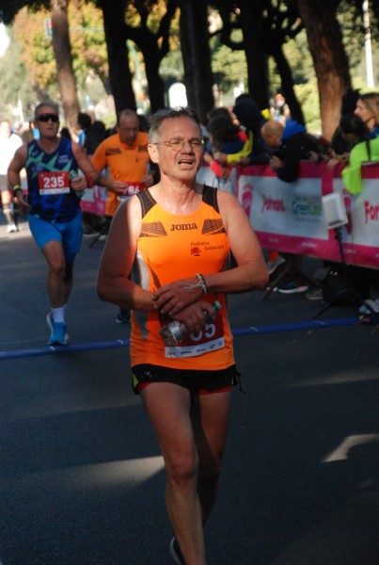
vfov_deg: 16.0
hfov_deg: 10.8
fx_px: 2003
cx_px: 190
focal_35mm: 128
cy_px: 282
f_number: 5.6
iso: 1000
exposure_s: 1/640
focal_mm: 85
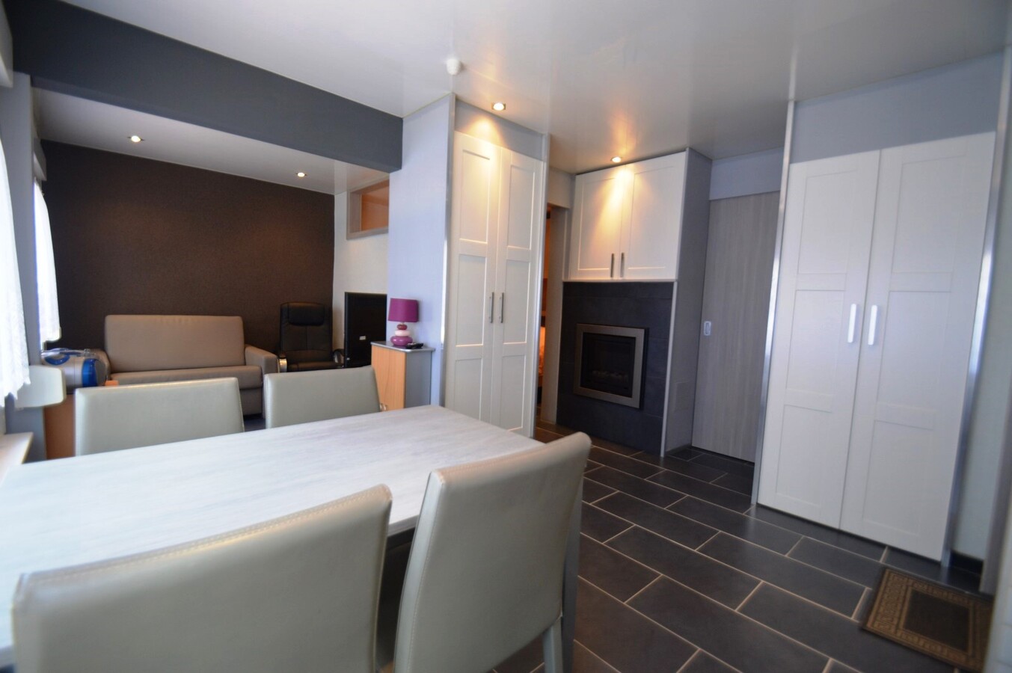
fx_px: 463
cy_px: 336
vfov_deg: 72.0
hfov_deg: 95.0
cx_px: 506
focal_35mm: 16
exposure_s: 1/60
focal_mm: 11
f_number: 3.5
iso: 560
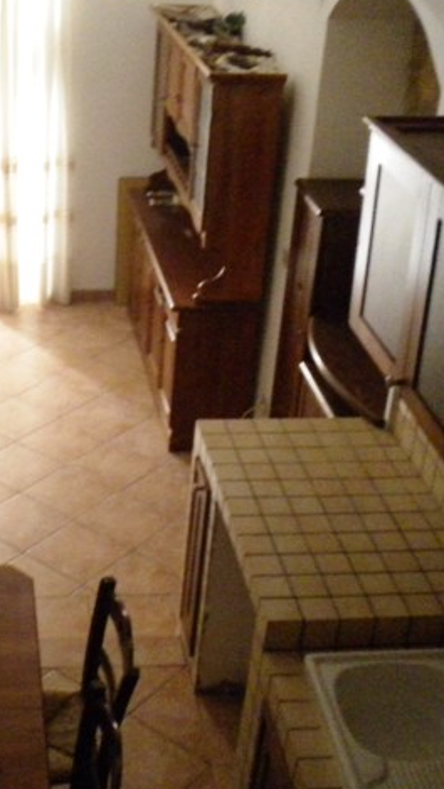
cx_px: 18
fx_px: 1088
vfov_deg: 39.9
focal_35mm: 52
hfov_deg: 22.3
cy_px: 395
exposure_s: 1/30
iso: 762
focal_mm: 6.3
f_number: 3.1
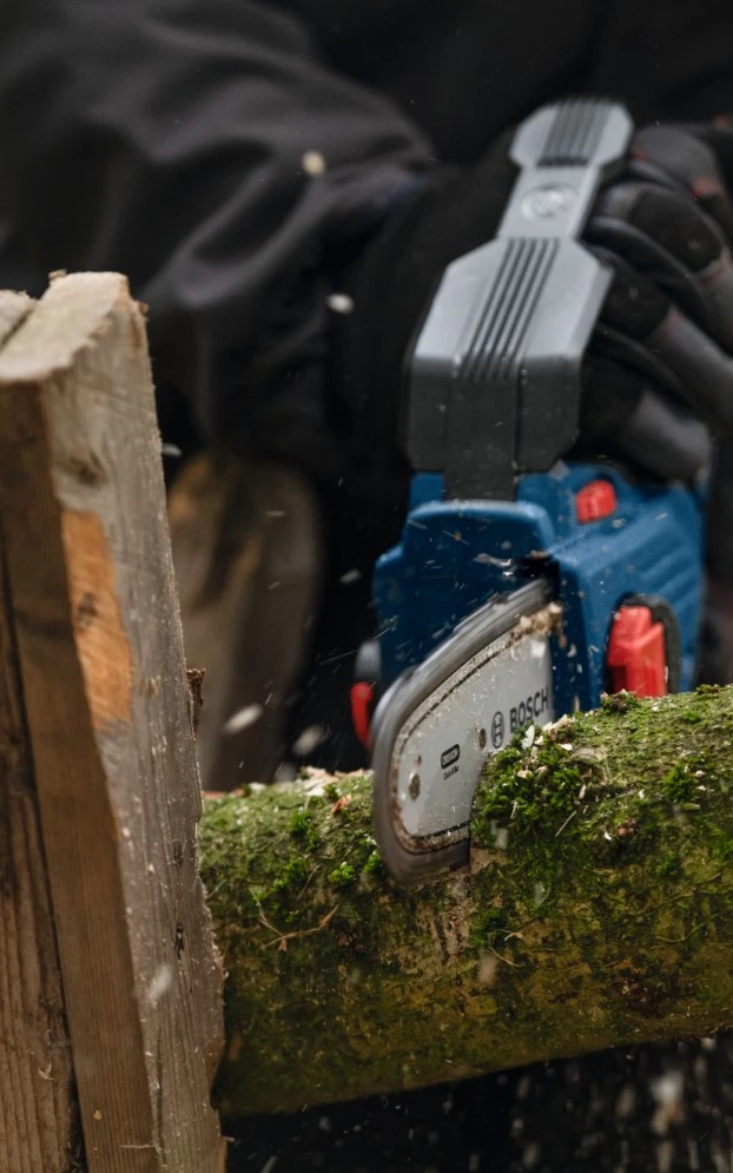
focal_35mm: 186
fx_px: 5944
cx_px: 462
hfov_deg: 7.1
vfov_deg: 11.3
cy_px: 586
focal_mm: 121
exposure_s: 1/200
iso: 1600
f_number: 2.8
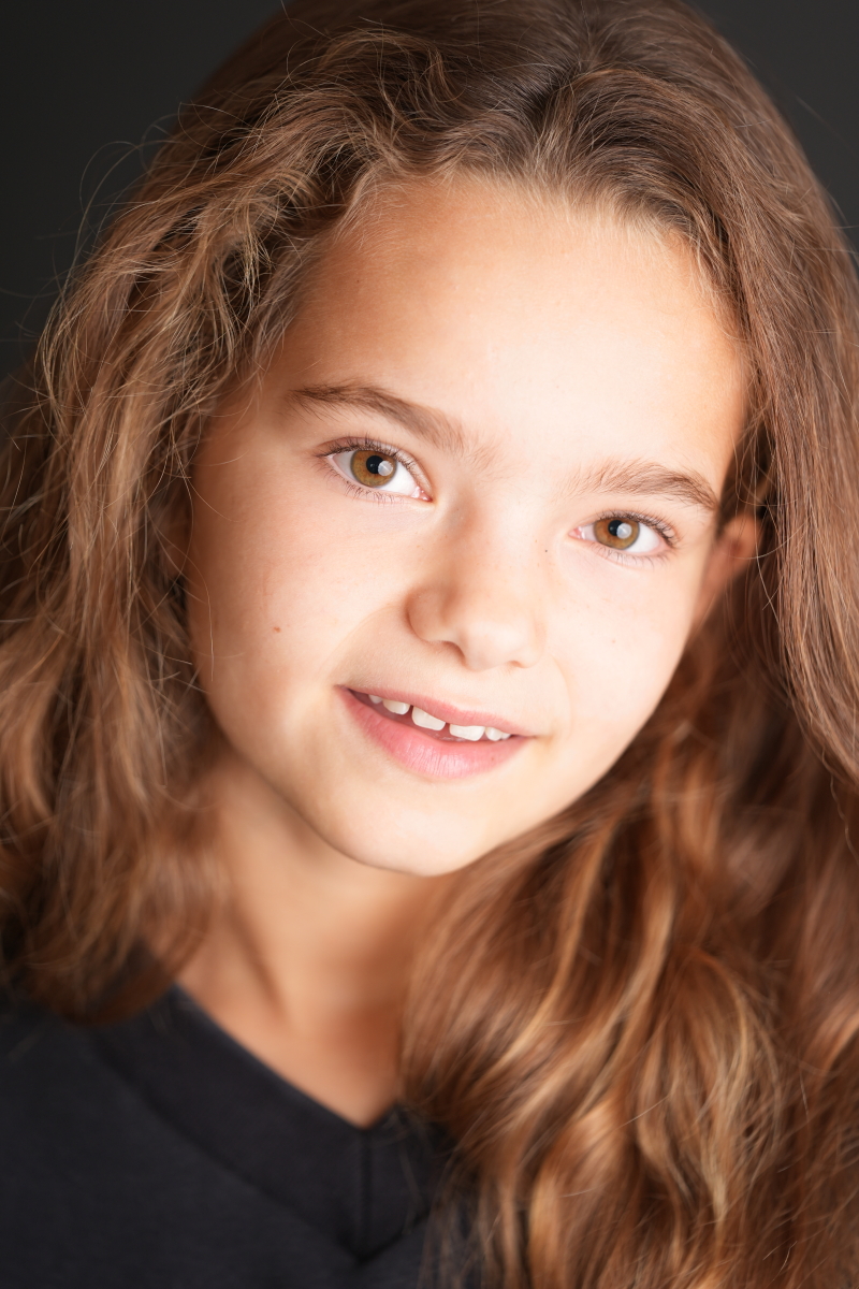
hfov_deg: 9.0
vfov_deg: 13.5
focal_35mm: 152
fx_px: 5440
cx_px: 430
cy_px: 644
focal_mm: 152
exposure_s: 1/250
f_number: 2.8
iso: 250
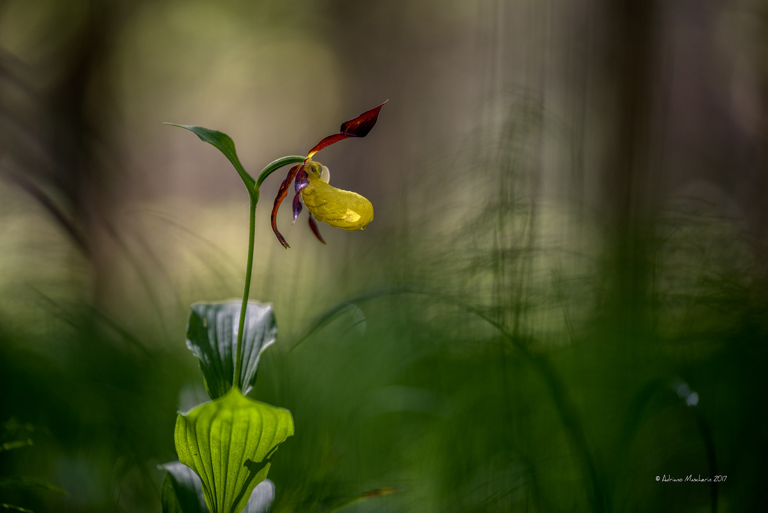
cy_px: 256
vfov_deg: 7.6
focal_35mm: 180
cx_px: 384
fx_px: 3841
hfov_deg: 11.4
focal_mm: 180
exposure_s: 1/250
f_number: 3
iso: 200
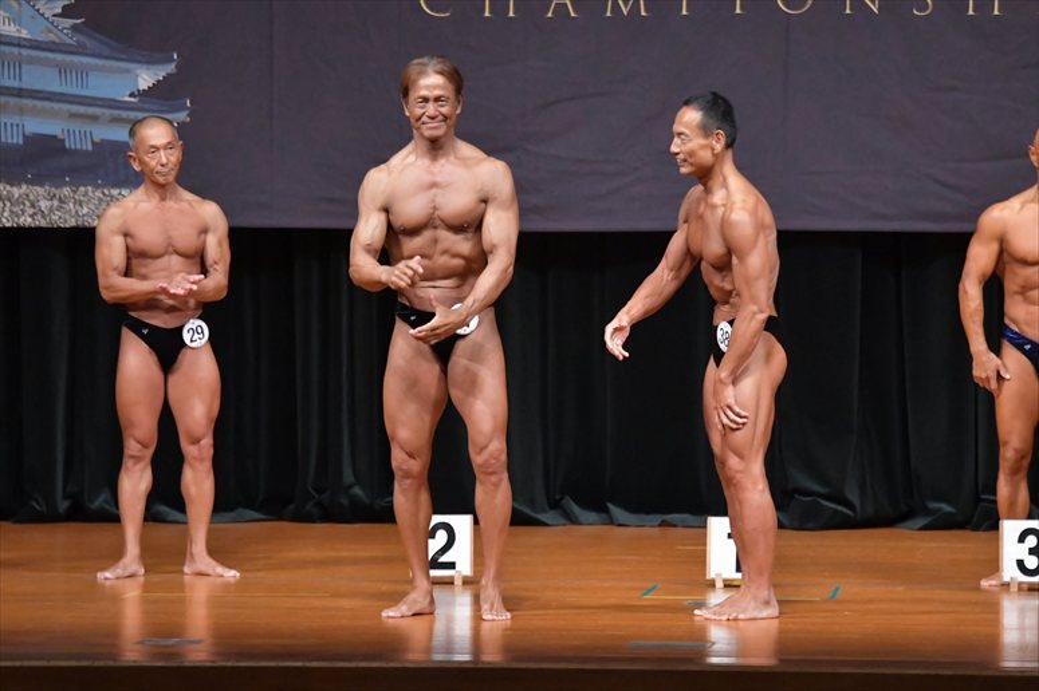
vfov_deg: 5.7
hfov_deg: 8.6
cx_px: 520
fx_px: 6923
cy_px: 346
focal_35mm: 240
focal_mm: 160
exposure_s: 1/400
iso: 6400
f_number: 5.6
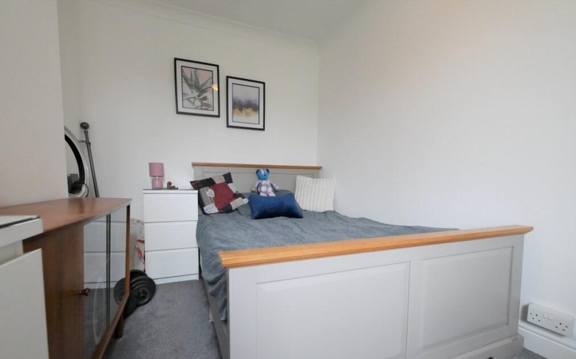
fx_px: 235
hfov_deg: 101.5
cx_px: 287
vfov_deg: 74.4
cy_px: 204
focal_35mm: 15
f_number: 4
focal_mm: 7
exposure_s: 1/60
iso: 1250
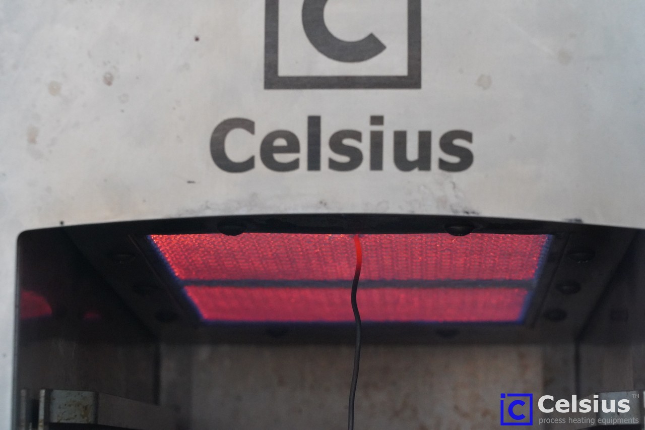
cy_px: 215
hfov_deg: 19.5
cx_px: 322
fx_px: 1881
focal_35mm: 105
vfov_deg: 13.0
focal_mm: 105
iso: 12800
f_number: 13
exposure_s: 1/50
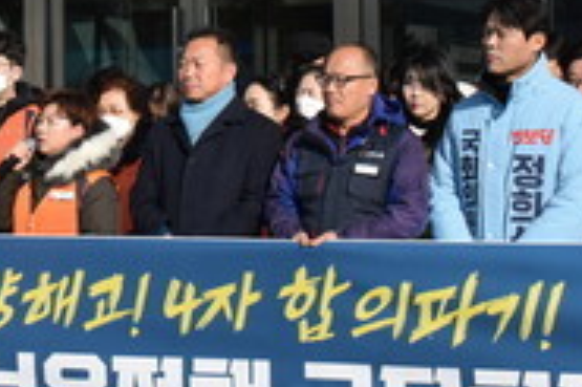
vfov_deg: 11.2
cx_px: 160
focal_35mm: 122
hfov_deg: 16.8
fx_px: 1964
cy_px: 79
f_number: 10
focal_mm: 25
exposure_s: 1/400
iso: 200
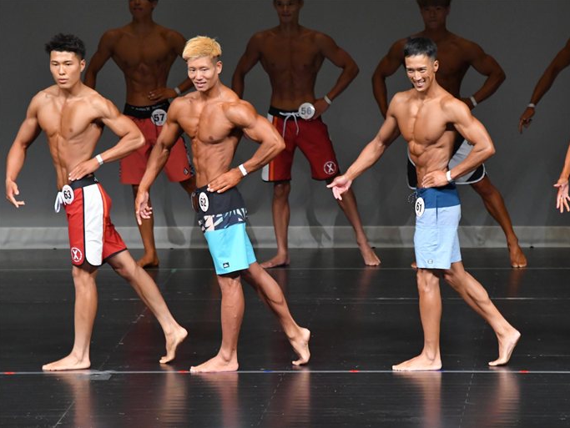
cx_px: 320
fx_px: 5387
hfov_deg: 6.1
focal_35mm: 327
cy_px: 214
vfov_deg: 4.6
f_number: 5.6
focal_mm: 200
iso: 4000
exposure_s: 1/400
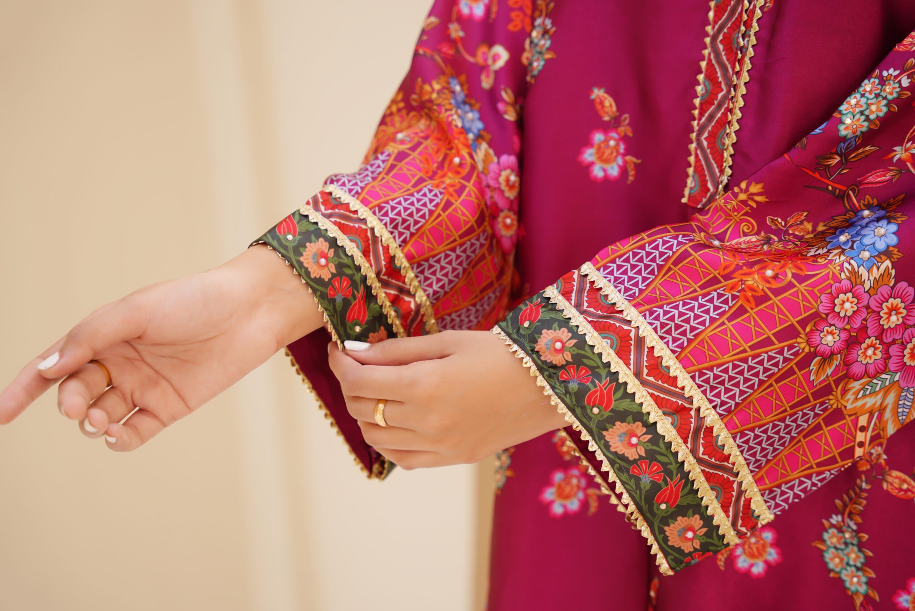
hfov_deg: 28.8
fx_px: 1779
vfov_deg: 19.5
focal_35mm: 70
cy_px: 306
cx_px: 458
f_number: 3.5
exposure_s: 1/125
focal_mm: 70
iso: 64
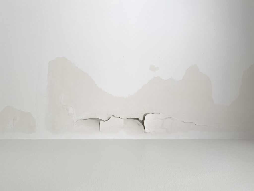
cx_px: 127
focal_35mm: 26
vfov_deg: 53.1
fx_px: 191
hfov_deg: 67.3
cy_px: 96
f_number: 1.8
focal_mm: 4.2
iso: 40
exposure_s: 1/122
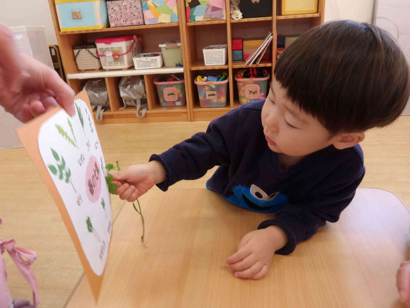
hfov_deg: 65.3
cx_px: 205
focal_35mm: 27
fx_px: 320
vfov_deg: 51.4
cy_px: 154
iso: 100
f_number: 3
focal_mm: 4.9
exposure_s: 1/55
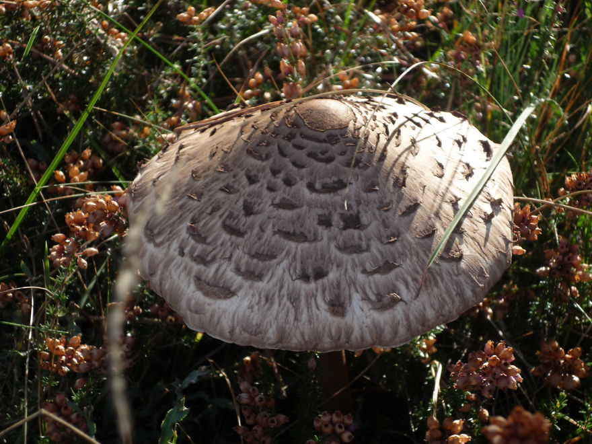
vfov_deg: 14.8
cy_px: 222
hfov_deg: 19.6
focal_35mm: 100
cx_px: 296
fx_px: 1710
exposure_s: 1/100
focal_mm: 17.5
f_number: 5.7
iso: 125
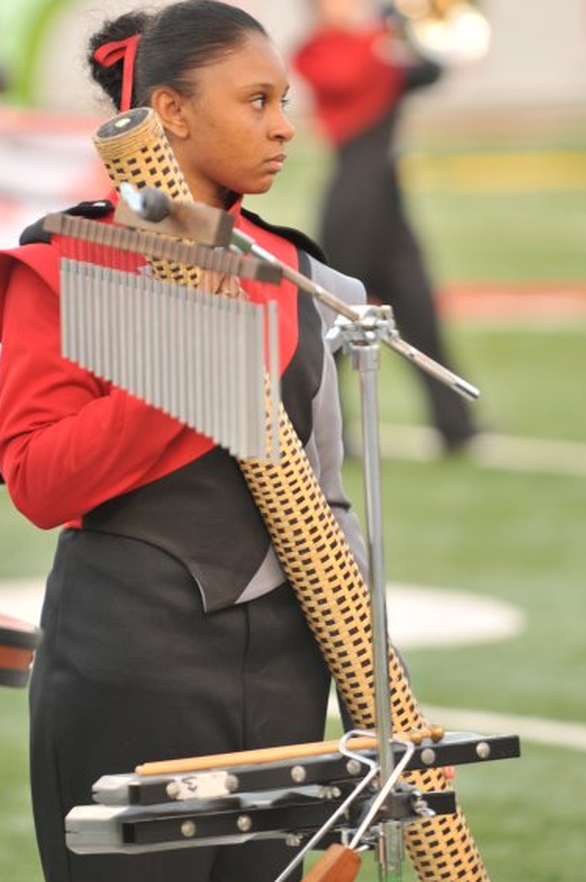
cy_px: 441
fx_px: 7803
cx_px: 296
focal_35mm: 319
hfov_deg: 4.3
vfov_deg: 6.5
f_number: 2.8
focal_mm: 200
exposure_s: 1/100
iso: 200
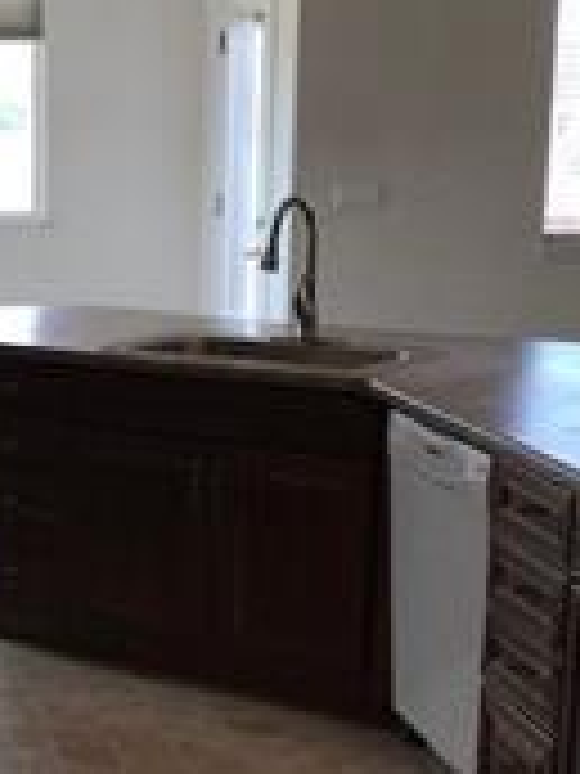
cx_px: 36
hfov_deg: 18.5
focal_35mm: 78
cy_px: 526
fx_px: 1743
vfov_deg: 24.9
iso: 32
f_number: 1.8
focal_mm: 3.99
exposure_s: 1/120
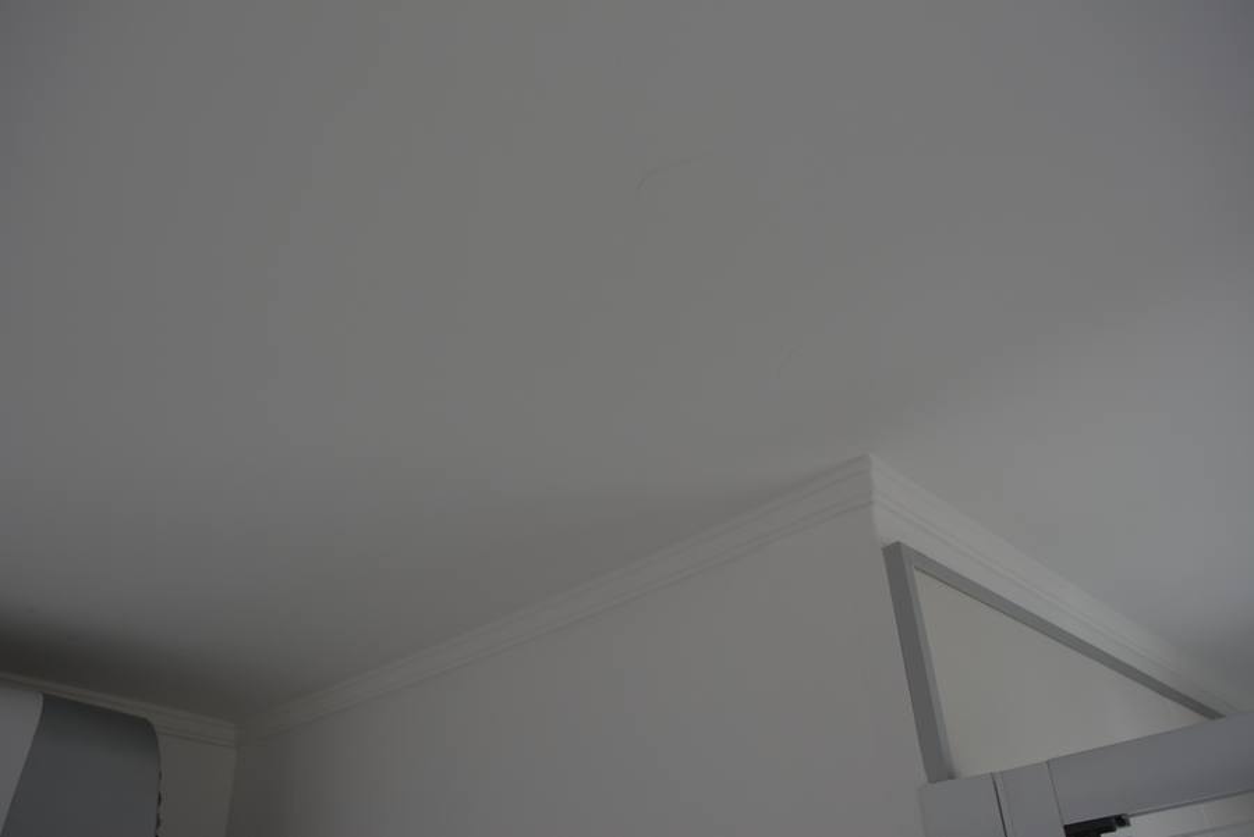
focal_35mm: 27
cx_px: 627
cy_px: 418
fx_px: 941
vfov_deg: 48.0
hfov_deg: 67.4
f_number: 5.6
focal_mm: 18
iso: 360
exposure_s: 1/125
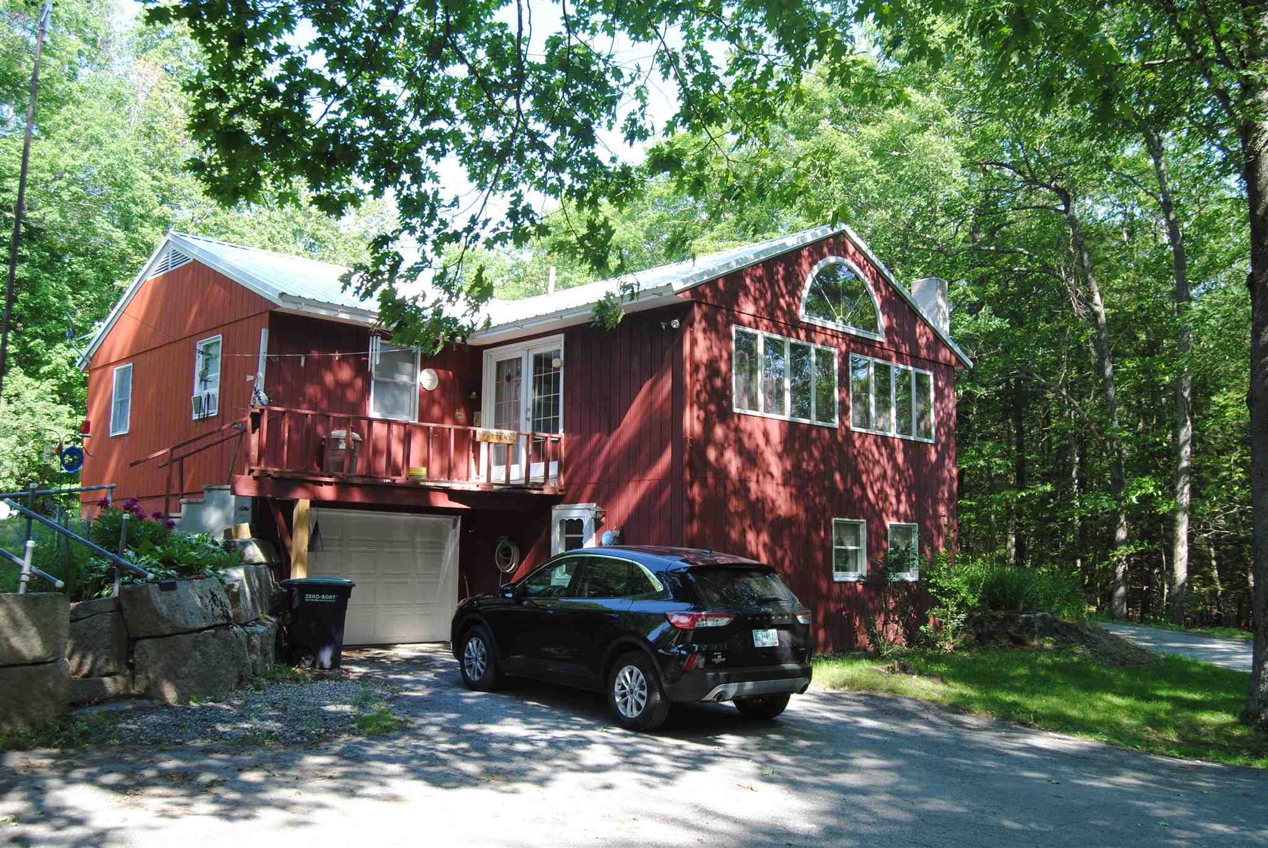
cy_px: 424
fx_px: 1163
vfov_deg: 40.1
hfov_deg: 57.2
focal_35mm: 33
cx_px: 634
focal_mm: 22
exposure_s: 1/125
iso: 200
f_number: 5.6
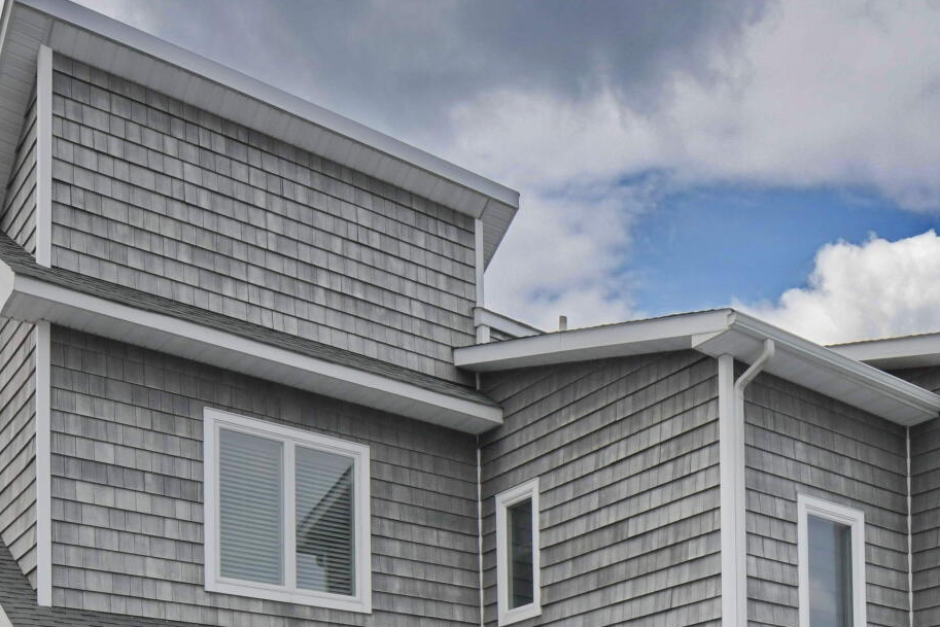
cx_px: 776
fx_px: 1201
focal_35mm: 46
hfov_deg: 40.6
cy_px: 869
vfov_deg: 24.5
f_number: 14
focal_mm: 14
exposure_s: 1/800
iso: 640
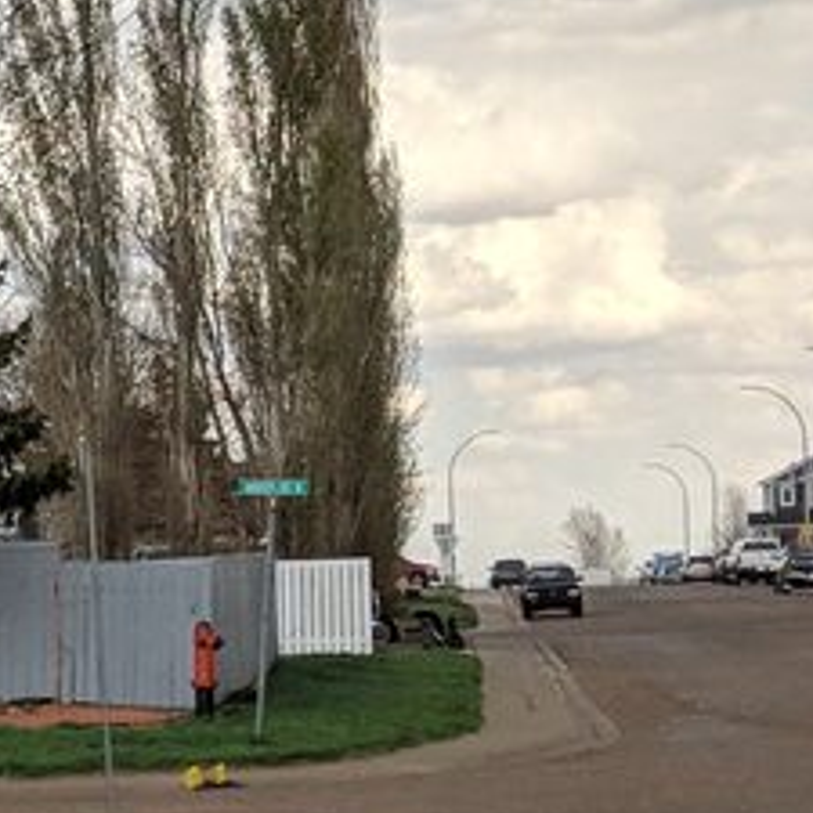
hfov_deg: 9.3
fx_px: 4517
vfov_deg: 10.2
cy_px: 719
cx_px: -1080
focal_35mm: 170
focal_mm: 4.44
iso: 54
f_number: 1.8
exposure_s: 1/2128
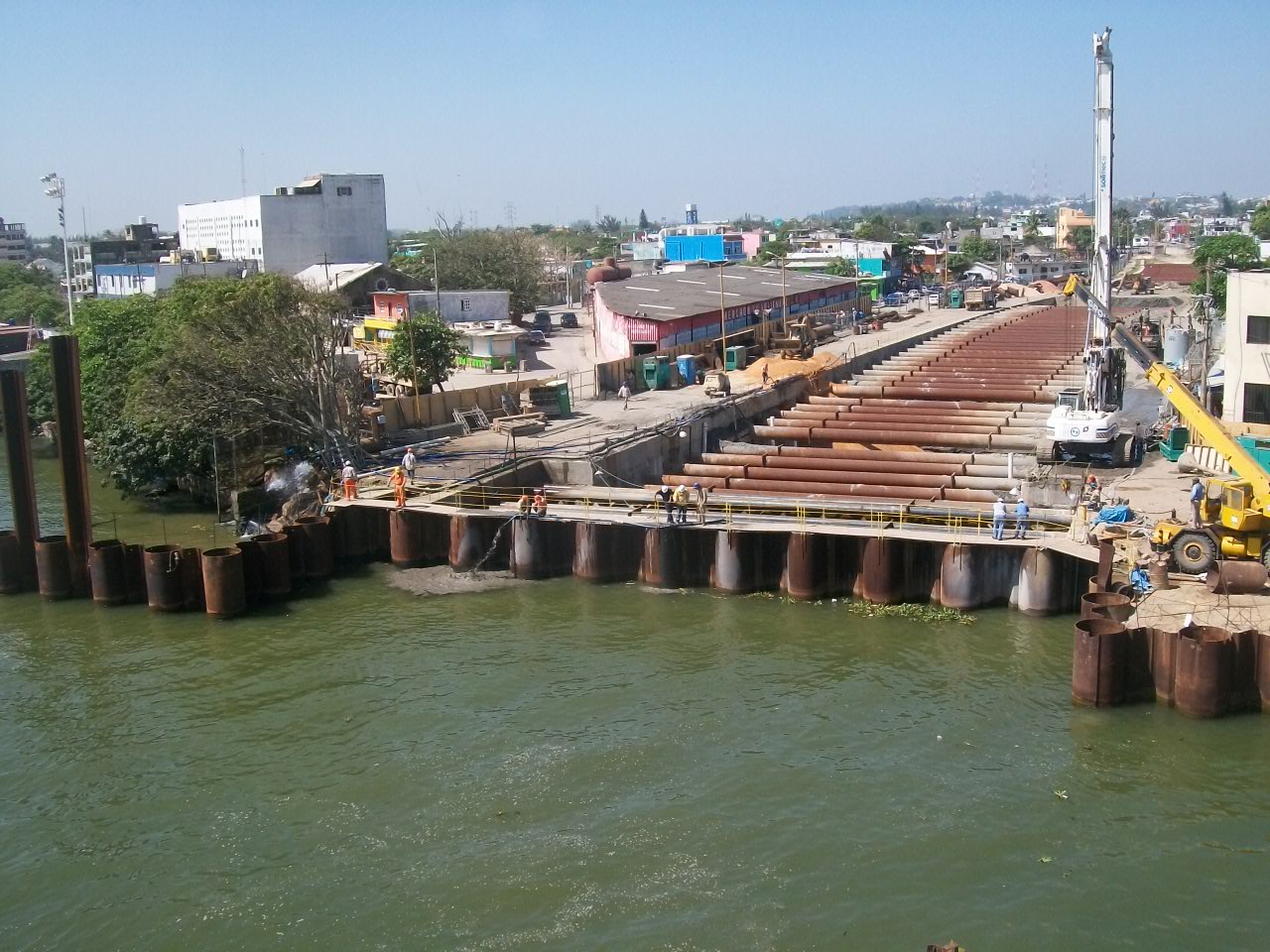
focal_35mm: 36
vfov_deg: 39.7
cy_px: 476
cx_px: 635
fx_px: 1321
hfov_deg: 51.4
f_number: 4.8
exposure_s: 1/500
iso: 80
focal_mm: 6
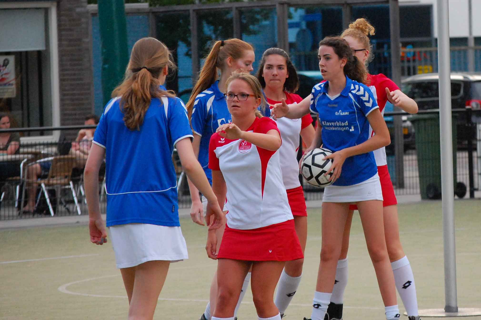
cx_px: 240
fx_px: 2323
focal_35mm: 174
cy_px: 160
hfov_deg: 11.8
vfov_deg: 7.9
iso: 1600
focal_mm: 116
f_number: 6.3
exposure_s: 1/800
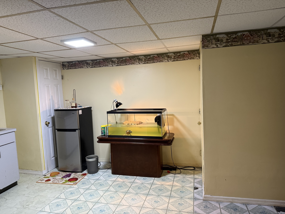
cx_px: 142
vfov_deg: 56.8
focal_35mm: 24
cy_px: 107
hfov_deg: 71.6
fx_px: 198
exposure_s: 1/60
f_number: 1.78
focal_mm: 6.76
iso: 400
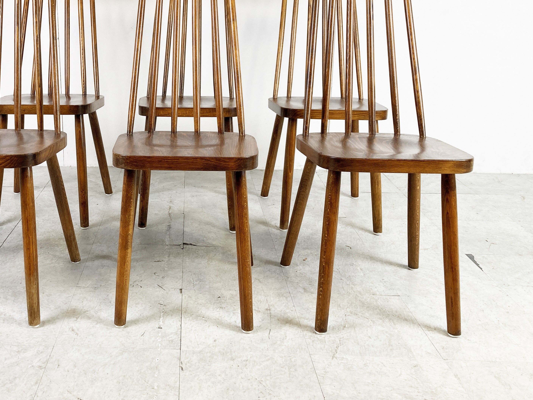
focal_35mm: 40
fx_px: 616
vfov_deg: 35.7
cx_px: 154
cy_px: 143
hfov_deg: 45.7
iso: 50
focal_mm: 3.99
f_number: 1.8
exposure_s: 1/100
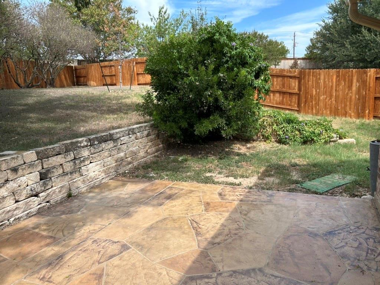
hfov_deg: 67.3
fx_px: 285
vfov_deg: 53.1
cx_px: 190
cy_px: 142
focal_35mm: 26
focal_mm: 5.7
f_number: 1.5
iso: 50
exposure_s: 1/1344
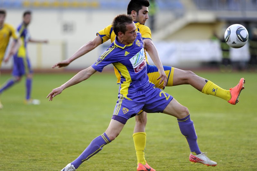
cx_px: 128
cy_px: 86
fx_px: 2140
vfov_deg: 4.6
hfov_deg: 6.9
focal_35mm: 300
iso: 800
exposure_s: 1/640
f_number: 2.8
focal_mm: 300
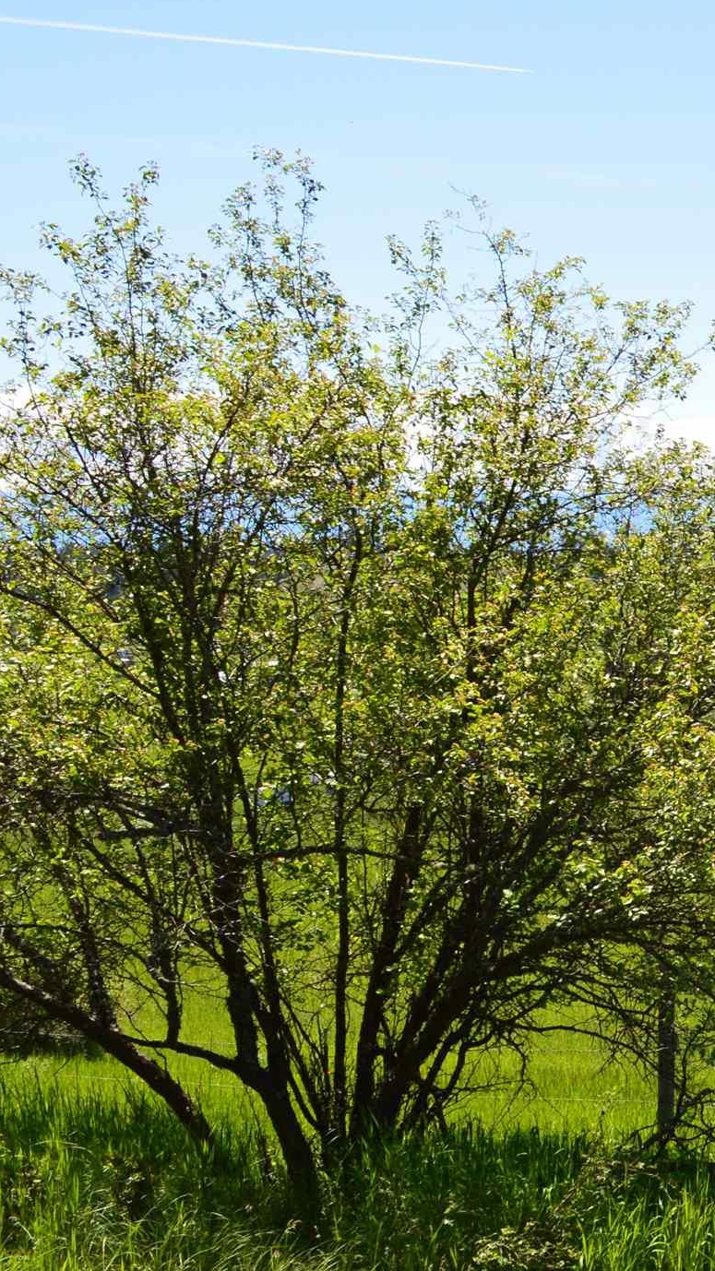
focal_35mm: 63
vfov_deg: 33.3
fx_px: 2124
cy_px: 722
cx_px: 1246
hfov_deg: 16.4
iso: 400
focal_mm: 18
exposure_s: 1/400
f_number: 11
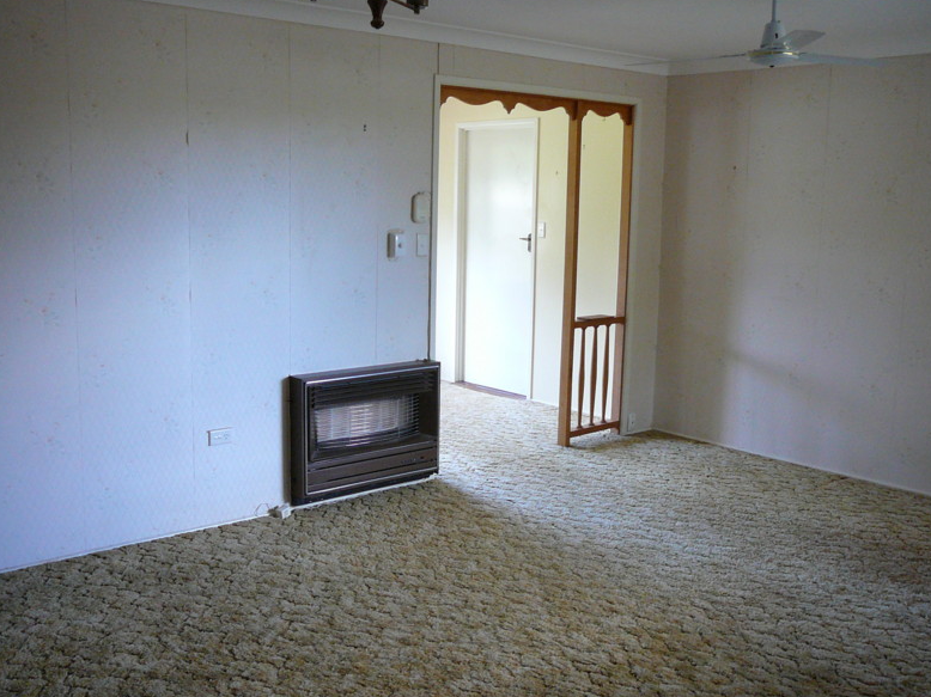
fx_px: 968
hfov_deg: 51.4
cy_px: 350
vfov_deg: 39.6
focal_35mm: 36
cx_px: 467
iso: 200
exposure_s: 1/25
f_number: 2.8
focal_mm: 5.2
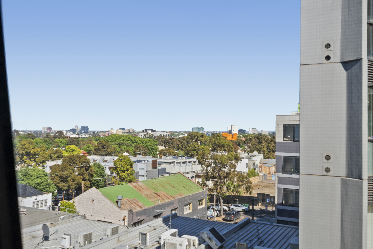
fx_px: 363
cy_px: 124
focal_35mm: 35
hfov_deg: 54.4
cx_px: 186
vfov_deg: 37.9
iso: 400
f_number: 7.1
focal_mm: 35
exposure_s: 1/320
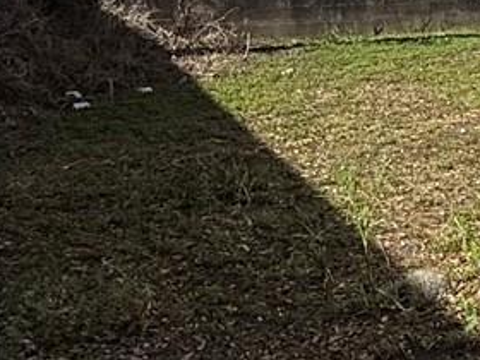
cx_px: 622
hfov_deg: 22.0
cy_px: -7
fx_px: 1109
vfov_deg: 17.9
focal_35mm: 80
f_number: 2.2
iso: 50
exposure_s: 1/5155
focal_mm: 2.22
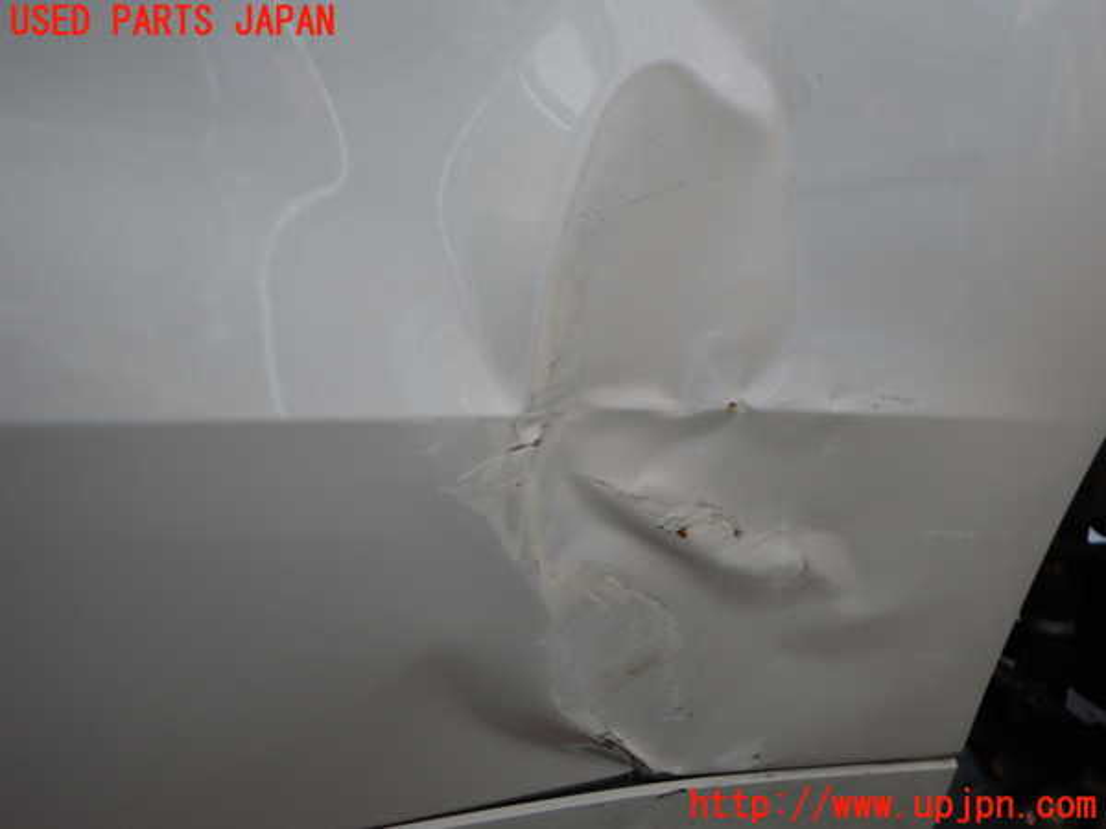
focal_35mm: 30
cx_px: 553
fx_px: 959
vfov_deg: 46.8
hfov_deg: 60.0
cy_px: 414
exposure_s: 1/50
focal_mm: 5.4
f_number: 2.3
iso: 200
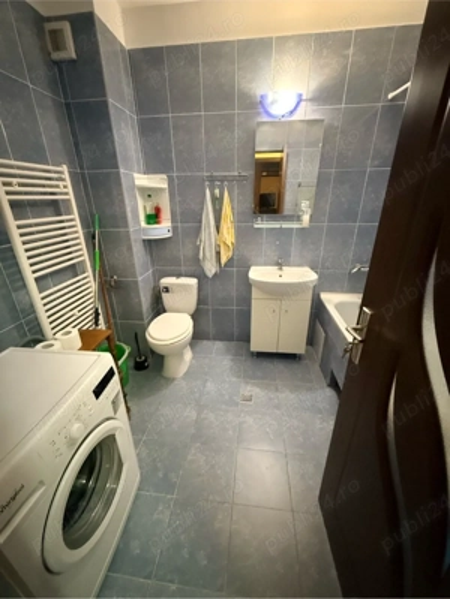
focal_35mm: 14
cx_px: 225
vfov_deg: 102.1
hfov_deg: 85.7
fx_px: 243
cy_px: 300
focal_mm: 2.22
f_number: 2.2
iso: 1250
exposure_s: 1/33
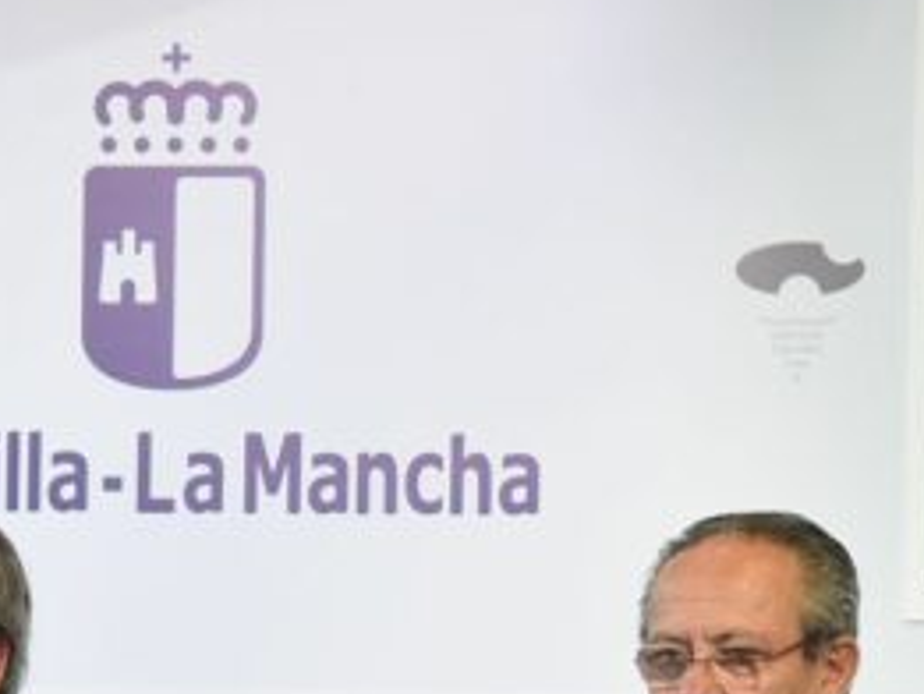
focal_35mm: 212
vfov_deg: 7.0
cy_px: 795
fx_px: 5661
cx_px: 545
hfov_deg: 9.3
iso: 2500
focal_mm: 75
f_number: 5
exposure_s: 1/200
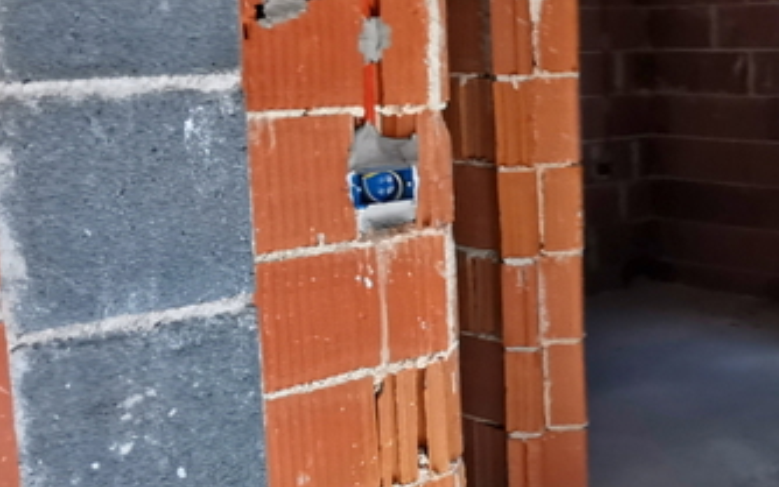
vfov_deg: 21.3
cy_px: 205
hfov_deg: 31.4
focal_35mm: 61
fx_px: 1295
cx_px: 746
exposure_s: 1/213
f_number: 2.2
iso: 50
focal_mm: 2.35
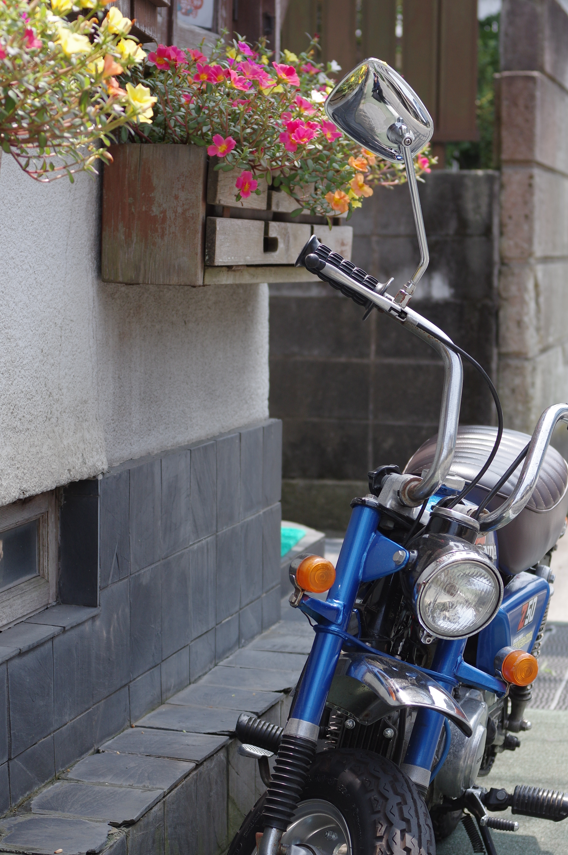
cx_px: 318
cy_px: 556
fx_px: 1968
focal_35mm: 83
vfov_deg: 24.4
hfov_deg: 16.4
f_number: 4
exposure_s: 1/640
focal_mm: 40
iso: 250
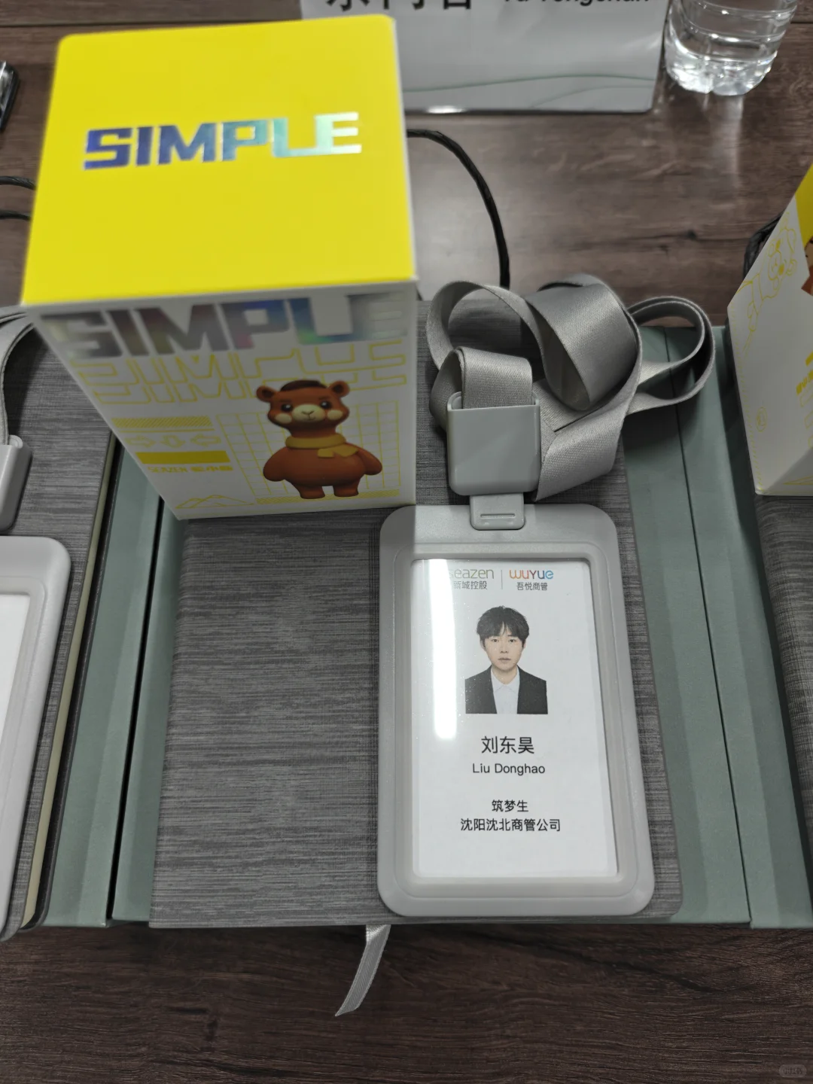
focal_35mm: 23
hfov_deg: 58.9
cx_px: 406
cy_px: 542
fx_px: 720
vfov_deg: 73.9
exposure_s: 1/128
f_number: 1.6
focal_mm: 6.06
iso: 250
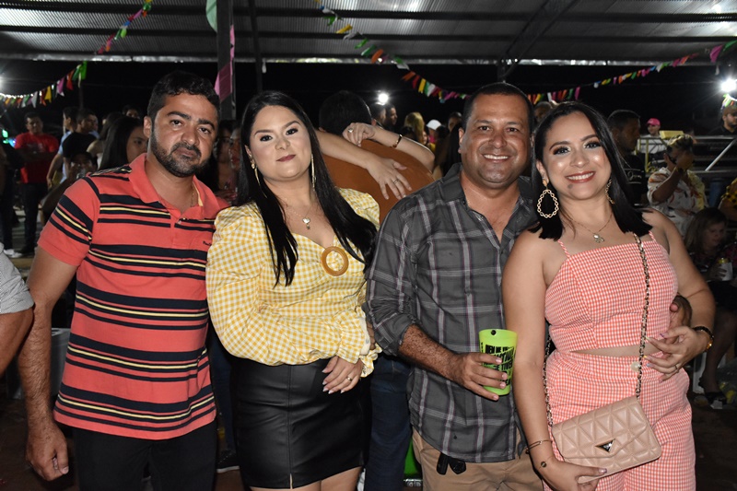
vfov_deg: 36.9
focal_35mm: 36
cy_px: 246
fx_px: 737
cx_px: 368
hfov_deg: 53.1
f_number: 3.8
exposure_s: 1/100
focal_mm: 24
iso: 3200
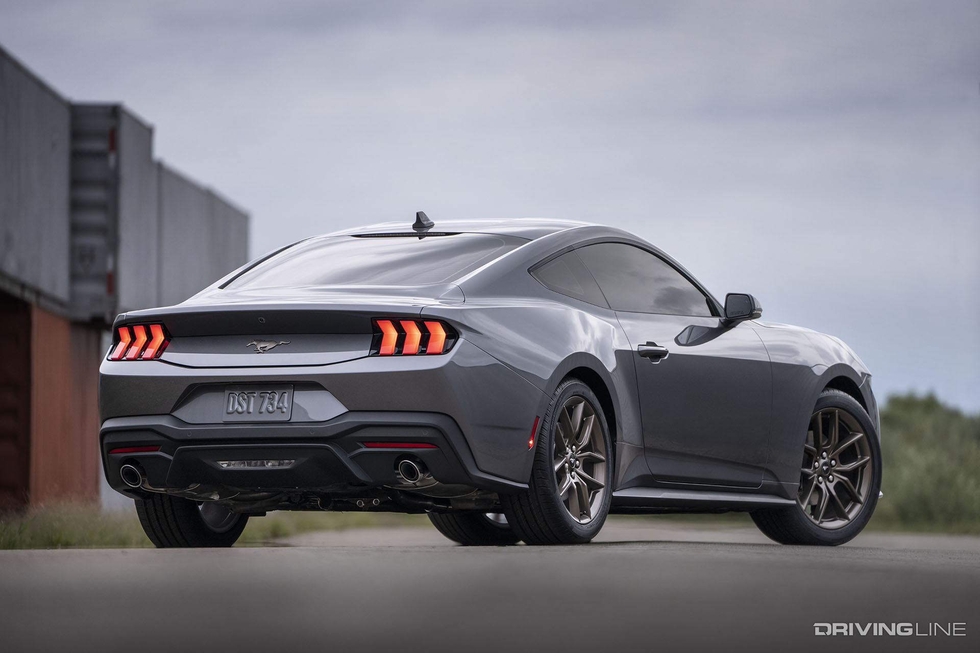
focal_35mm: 352
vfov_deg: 3.9
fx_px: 9581
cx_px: 490
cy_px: 326
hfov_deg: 5.9
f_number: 5.6
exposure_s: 1/60
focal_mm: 352
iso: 500
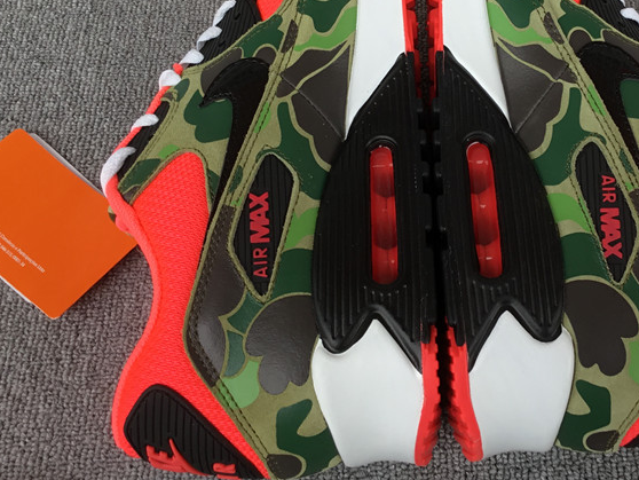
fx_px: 923
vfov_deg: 28.7
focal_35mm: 50
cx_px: 435
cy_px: 125
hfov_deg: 37.7
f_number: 2.4
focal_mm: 3.3
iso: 25
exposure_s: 1/147
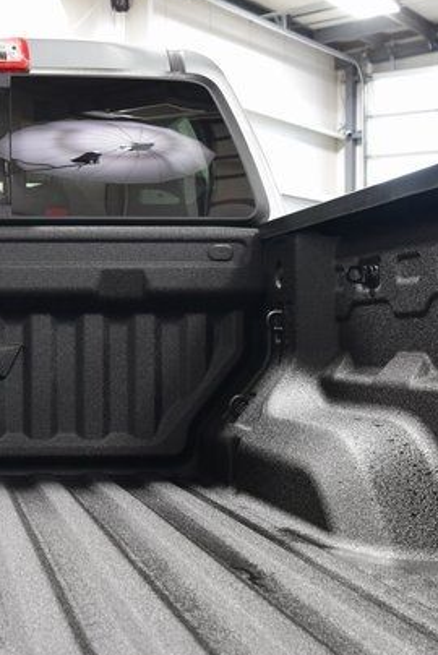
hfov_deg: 22.4
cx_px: -52
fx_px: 1038
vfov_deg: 35.0
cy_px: 325
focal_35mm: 57
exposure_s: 1/15
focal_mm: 24
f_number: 6.3
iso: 1100
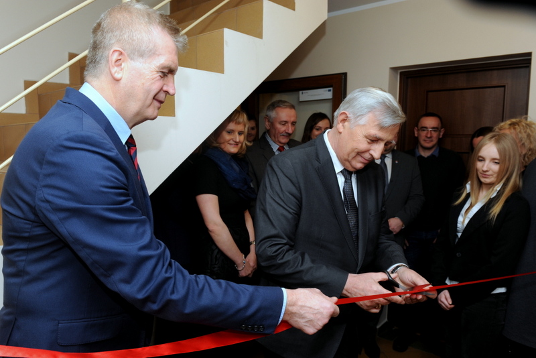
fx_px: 357
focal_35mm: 24
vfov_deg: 53.2
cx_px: 268
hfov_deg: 73.7
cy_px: 179
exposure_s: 1/60
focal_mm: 24
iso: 800
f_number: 7.1
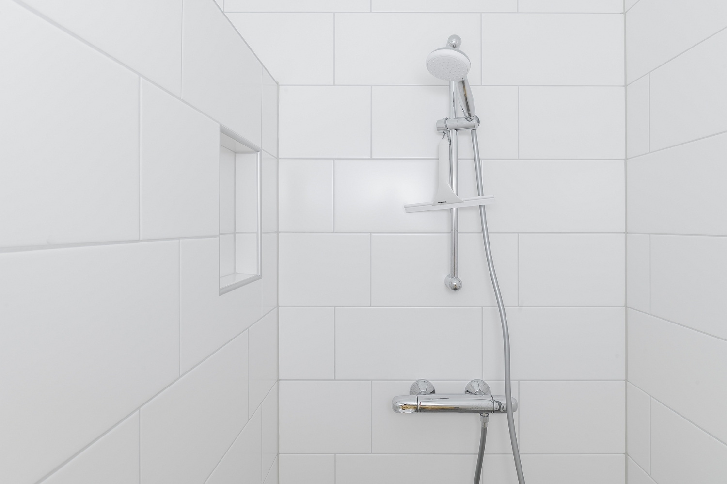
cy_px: 242
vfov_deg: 61.9
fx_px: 404
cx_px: 364
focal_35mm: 20
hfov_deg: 84.0
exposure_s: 1/90
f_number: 11
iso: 400
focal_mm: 20
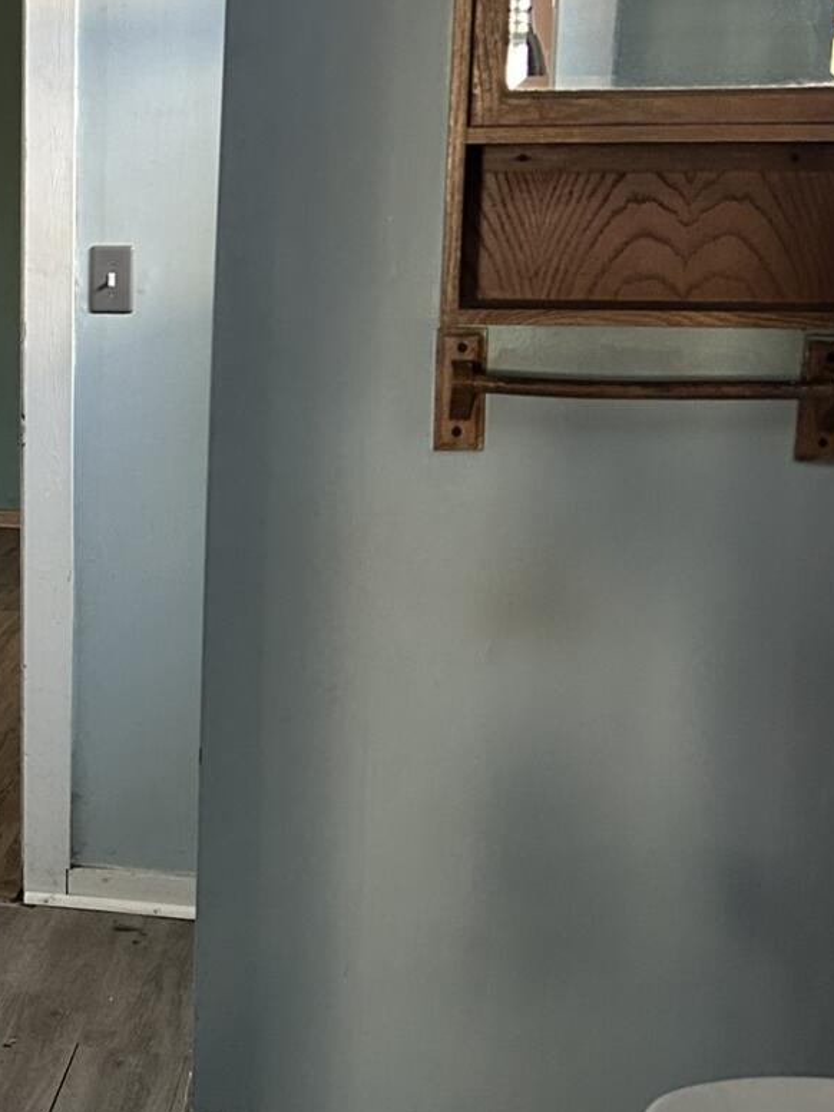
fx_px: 2152
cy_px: 559
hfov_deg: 20.7
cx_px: -113
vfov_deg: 29.0
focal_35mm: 67
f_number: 1.5
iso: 250
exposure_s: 1/60
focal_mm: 5.7
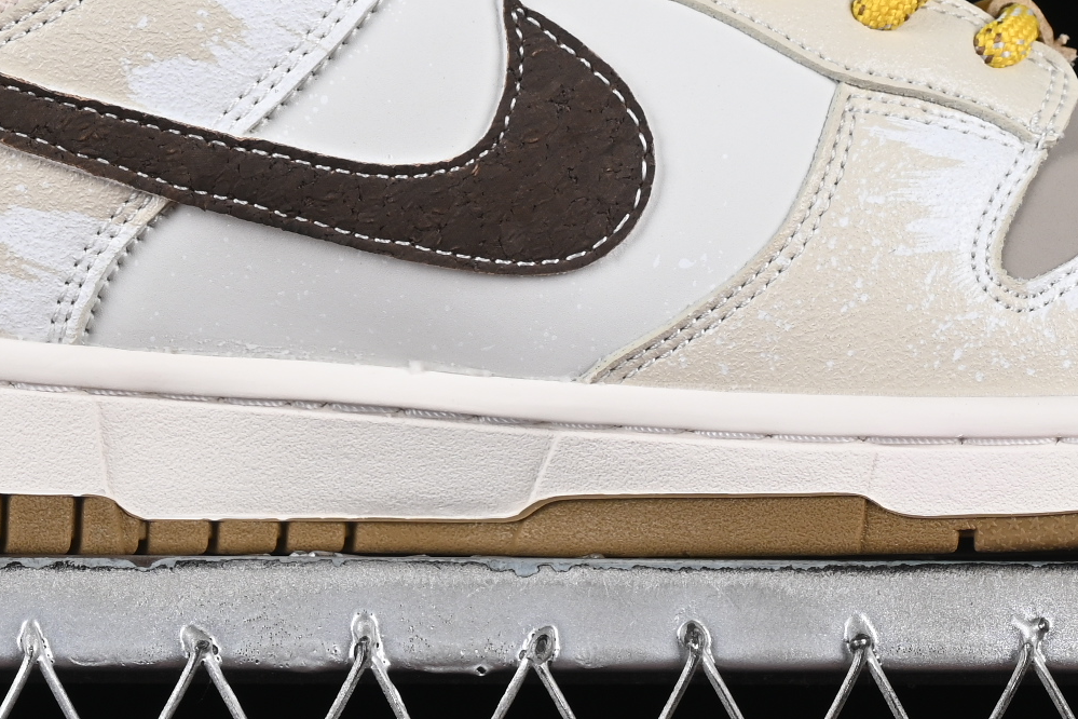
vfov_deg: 6.5
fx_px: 6258
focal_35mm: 209
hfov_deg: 9.8
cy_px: -70
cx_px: 541
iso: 160
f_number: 8
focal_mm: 50
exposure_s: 1/80
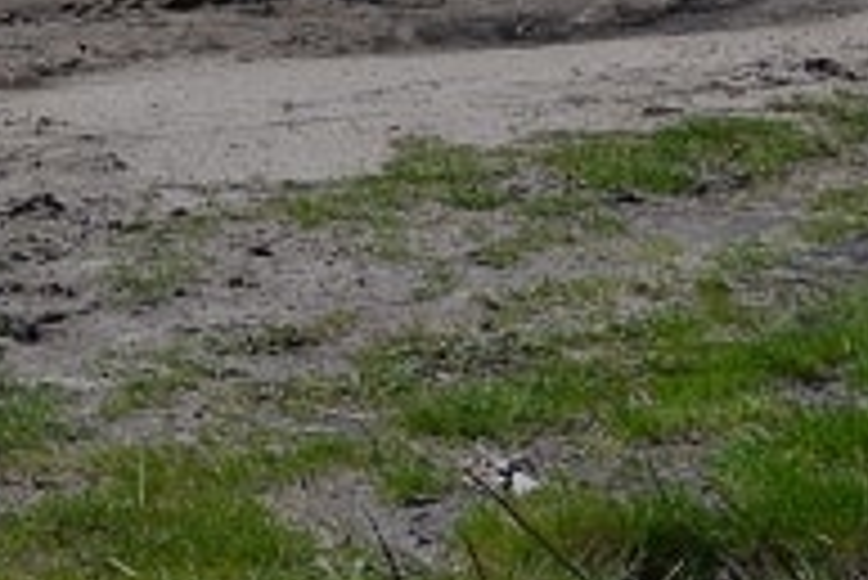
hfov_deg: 8.2
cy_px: -971
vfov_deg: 5.3
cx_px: 81
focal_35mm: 251
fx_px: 6056
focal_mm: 28
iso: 100
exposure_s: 1/250
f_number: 8
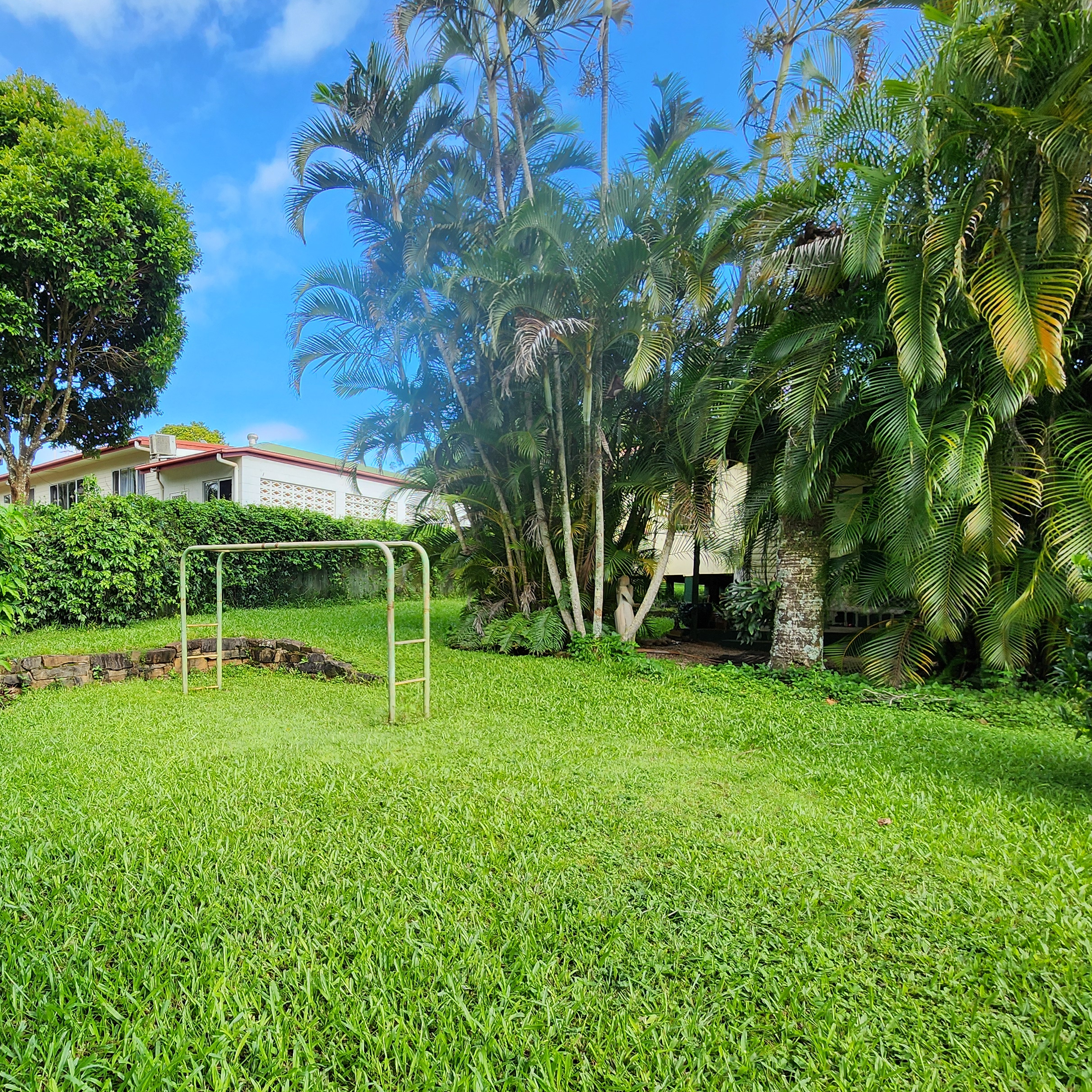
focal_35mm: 19
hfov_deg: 74.1
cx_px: 325
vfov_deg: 76.9
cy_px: 651
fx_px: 678
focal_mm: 2.2
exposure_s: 1/360
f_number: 2.2
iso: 50
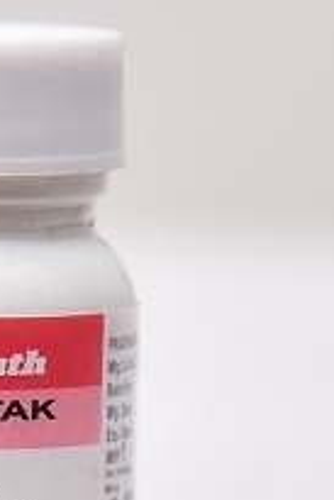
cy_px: 400
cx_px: -80
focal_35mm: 256
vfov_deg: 8.0
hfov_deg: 5.4
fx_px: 3556
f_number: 4.5
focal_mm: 100
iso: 1600
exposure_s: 1/125
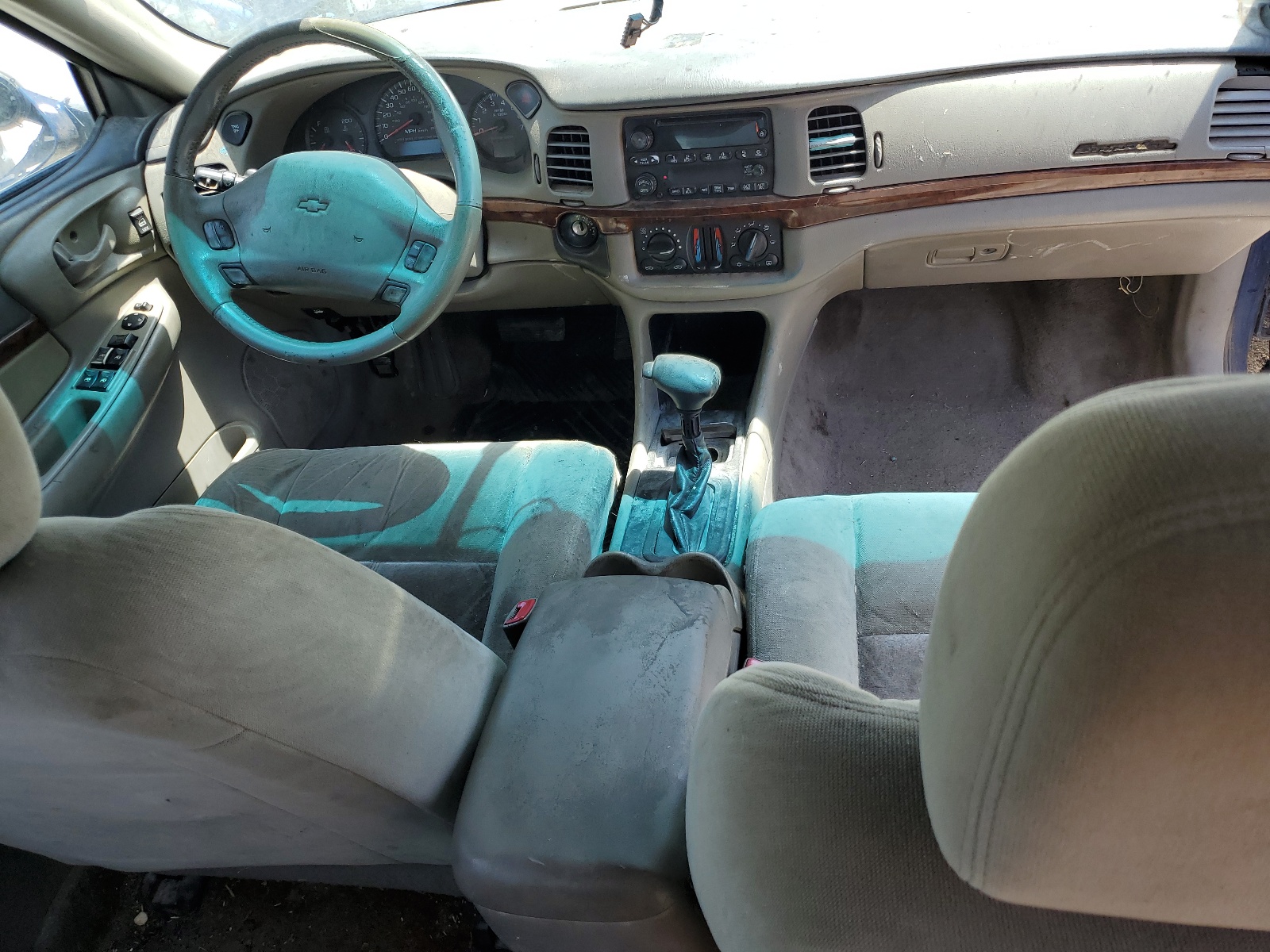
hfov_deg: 67.3
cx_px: 635
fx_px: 954
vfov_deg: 53.1
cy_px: 476
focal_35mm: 26
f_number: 1.5
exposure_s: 1/370
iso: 50
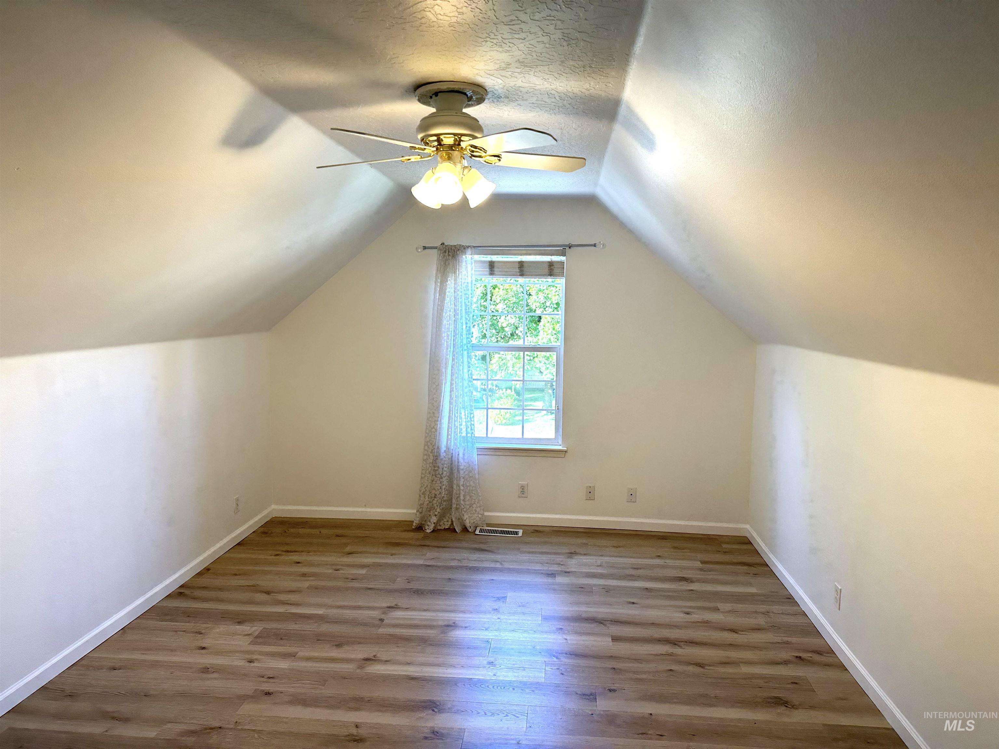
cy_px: 374
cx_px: 500
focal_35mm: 24
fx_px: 693
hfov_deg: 71.6
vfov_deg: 56.8
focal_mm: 6.86
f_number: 1.78
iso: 100
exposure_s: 1/120
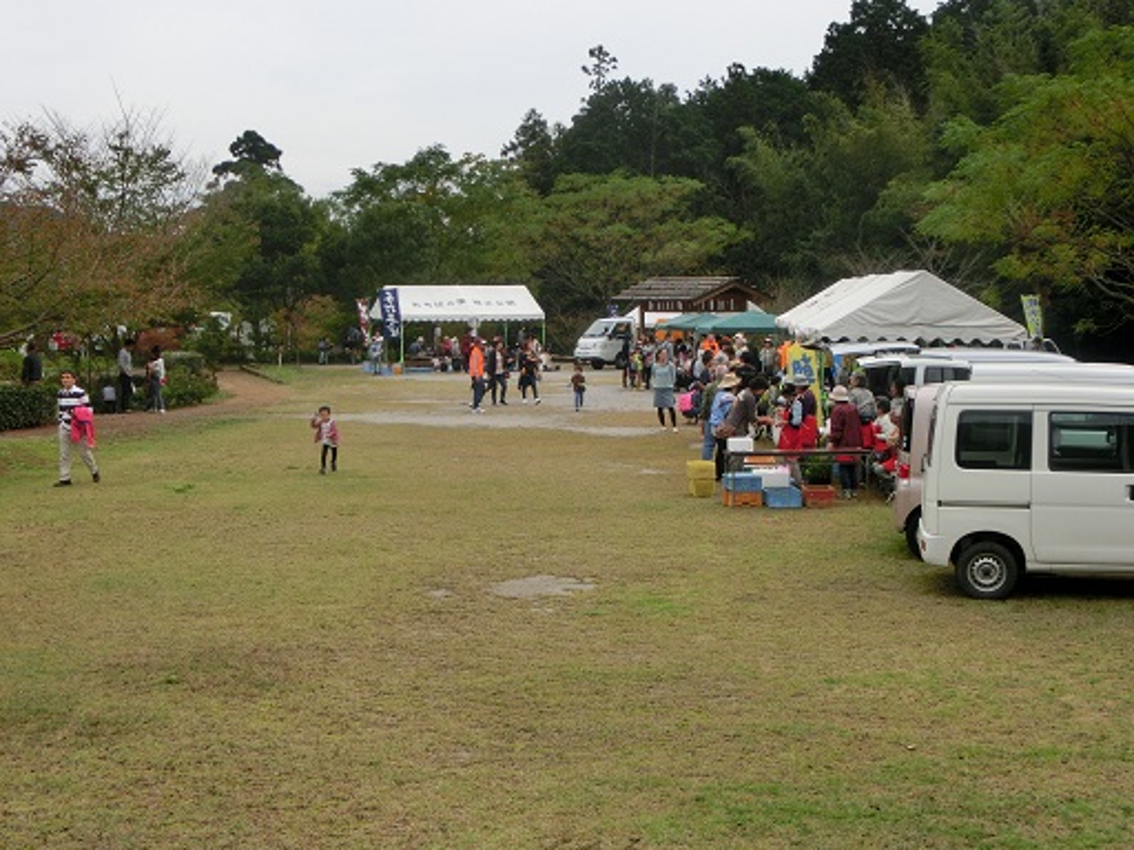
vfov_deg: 29.1
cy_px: 425
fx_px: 1638
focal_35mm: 50
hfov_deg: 38.2
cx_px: 567
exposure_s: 1/500
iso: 80
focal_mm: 9.16
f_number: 4.3
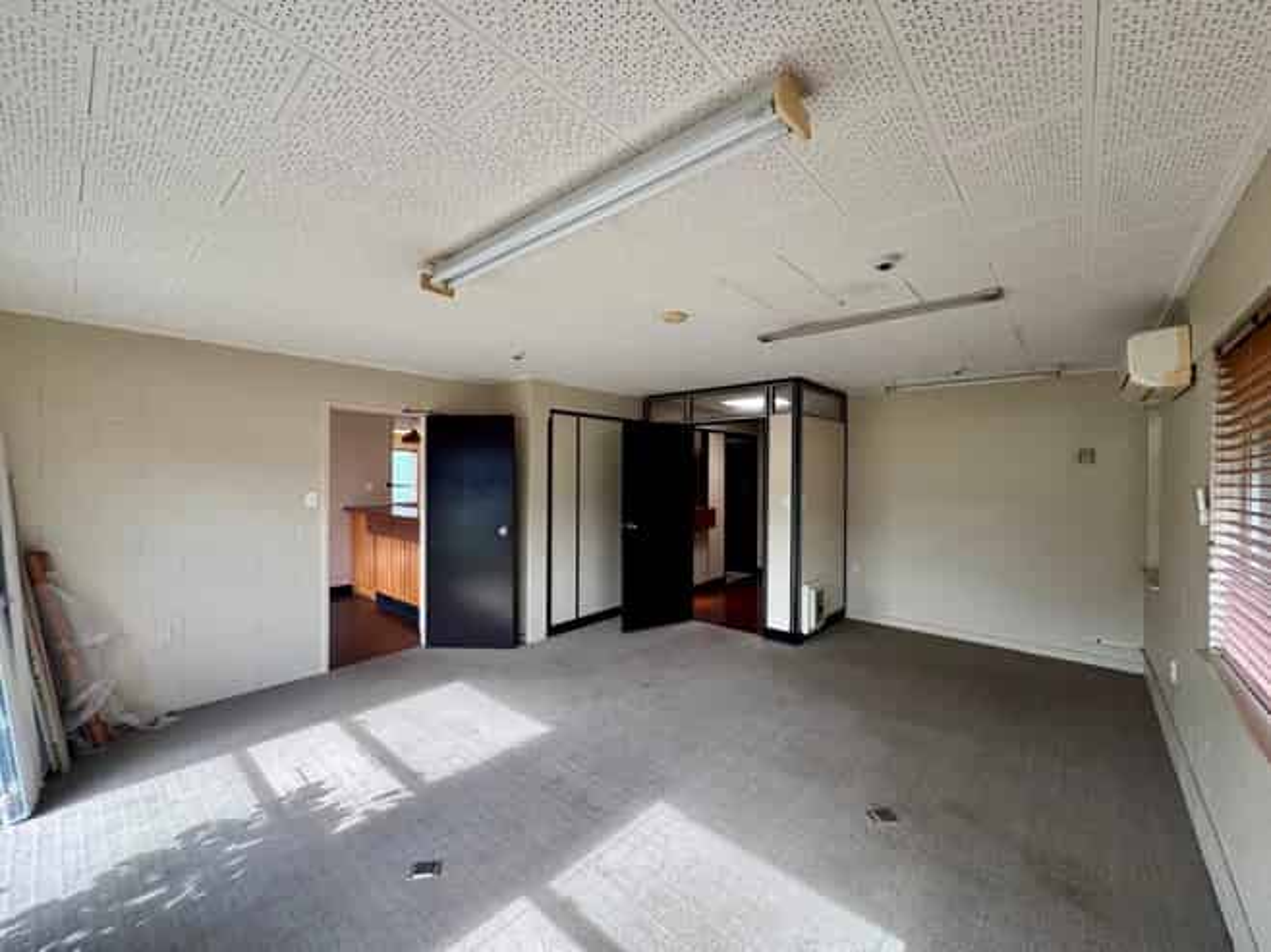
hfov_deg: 102.1
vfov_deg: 85.6
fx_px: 514
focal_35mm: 14
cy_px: 476
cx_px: 636
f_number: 2.2
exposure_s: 1/99
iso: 100
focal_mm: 2.22
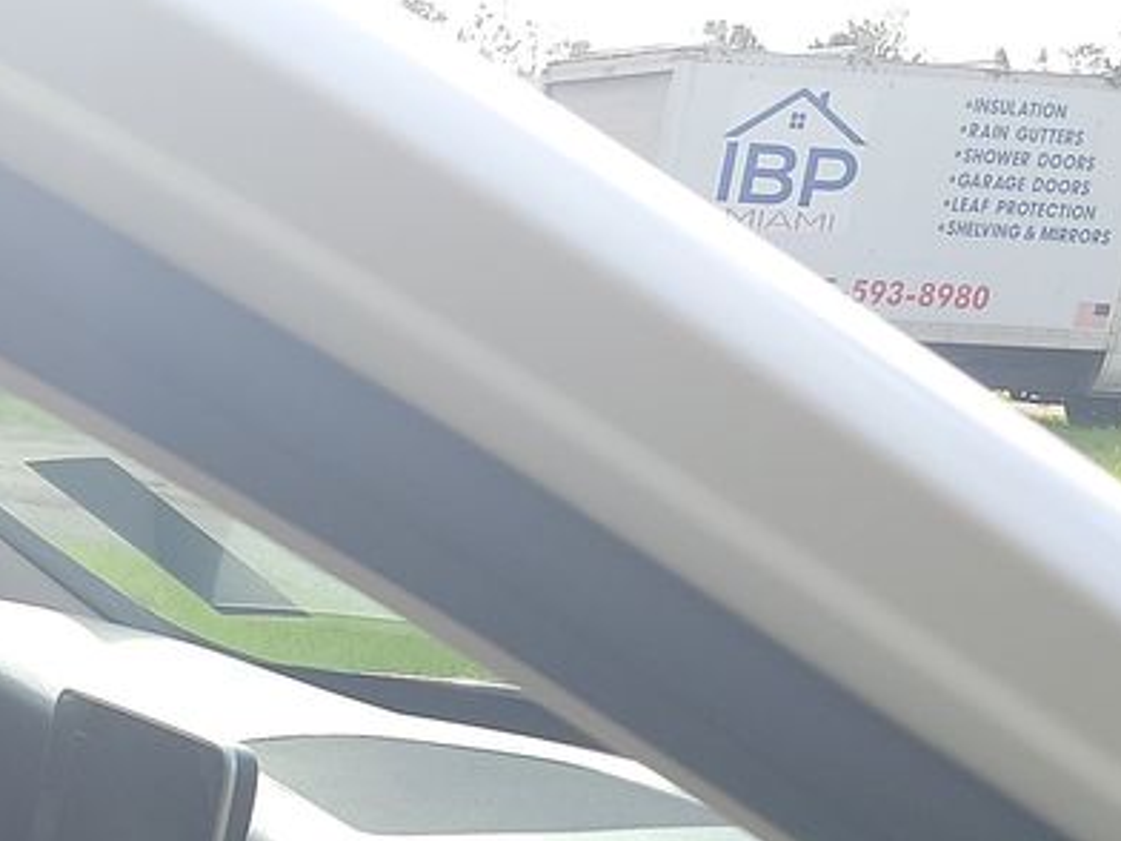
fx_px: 3174
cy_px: 1508
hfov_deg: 17.6
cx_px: -646
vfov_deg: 13.5
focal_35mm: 98
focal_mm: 6.7
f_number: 1.8
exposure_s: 1/263
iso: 50
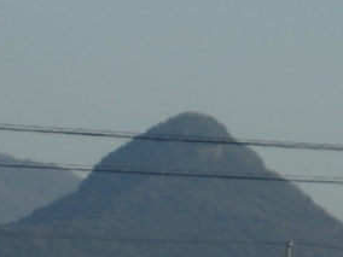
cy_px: 109
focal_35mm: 394
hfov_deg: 5.0
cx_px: 198
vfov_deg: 3.8
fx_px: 3904
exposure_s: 1/500
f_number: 5.9
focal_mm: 25
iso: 125
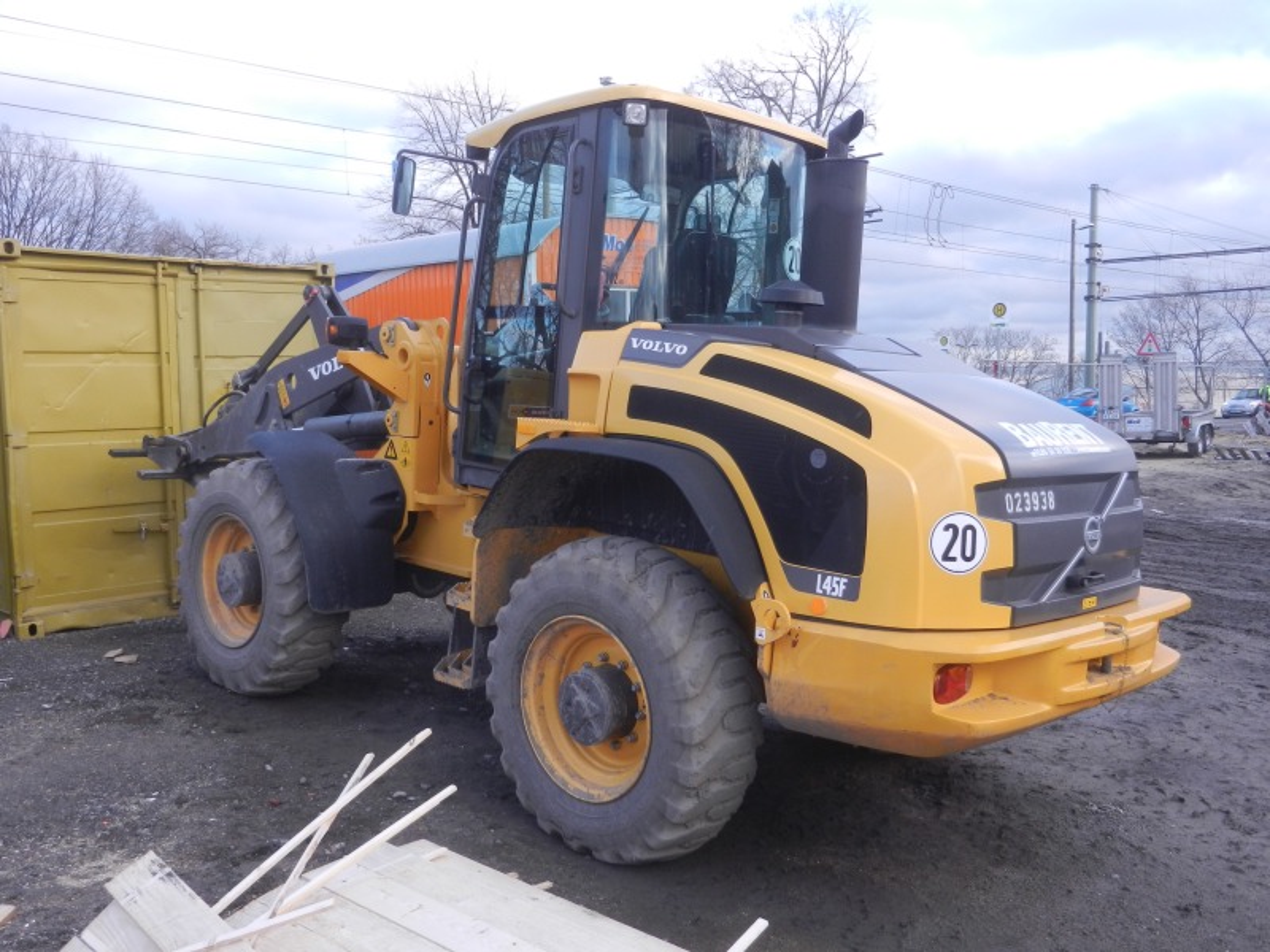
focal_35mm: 33
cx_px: 635
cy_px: 476
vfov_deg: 42.9
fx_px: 1211
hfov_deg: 55.4
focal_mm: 5.9
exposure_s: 1/125
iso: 160
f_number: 3.8
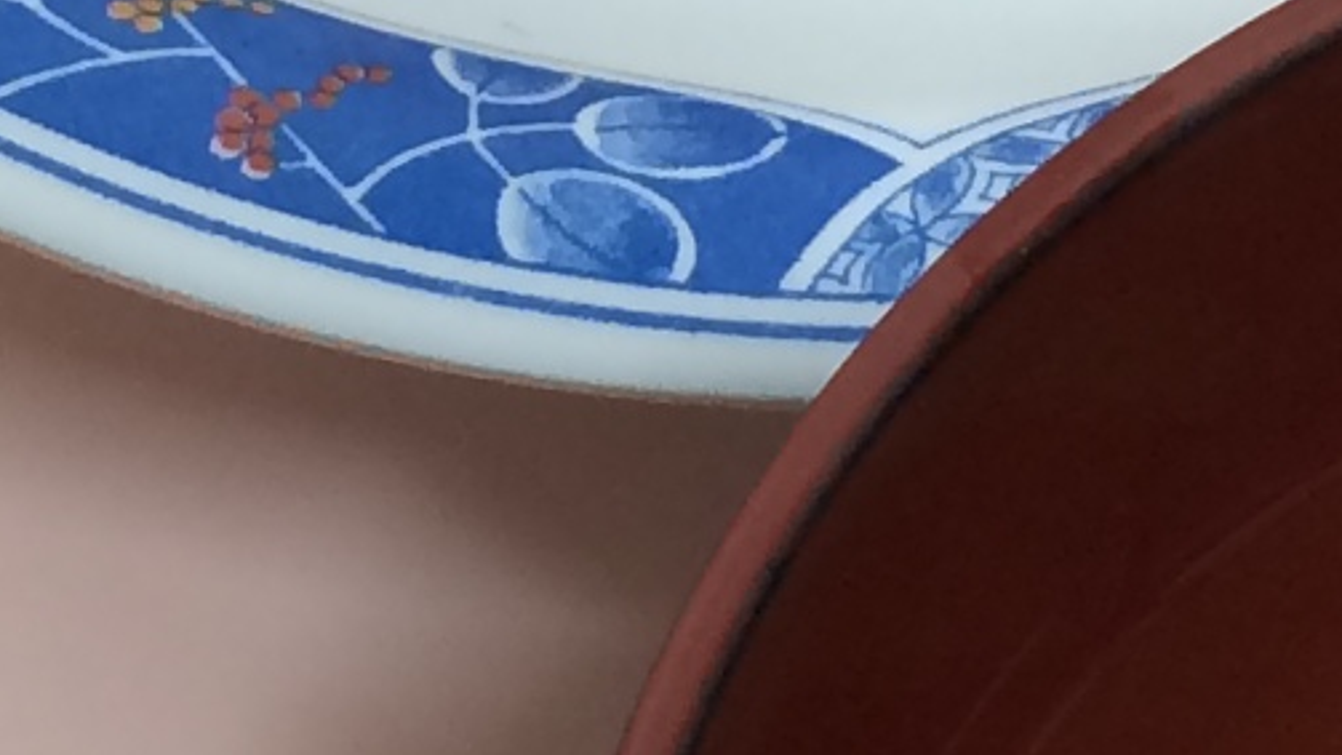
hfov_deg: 10.2
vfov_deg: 5.7
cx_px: 638
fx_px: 7544
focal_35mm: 212
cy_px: 99
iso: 50
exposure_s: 1/40
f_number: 2.2
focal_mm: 4.12
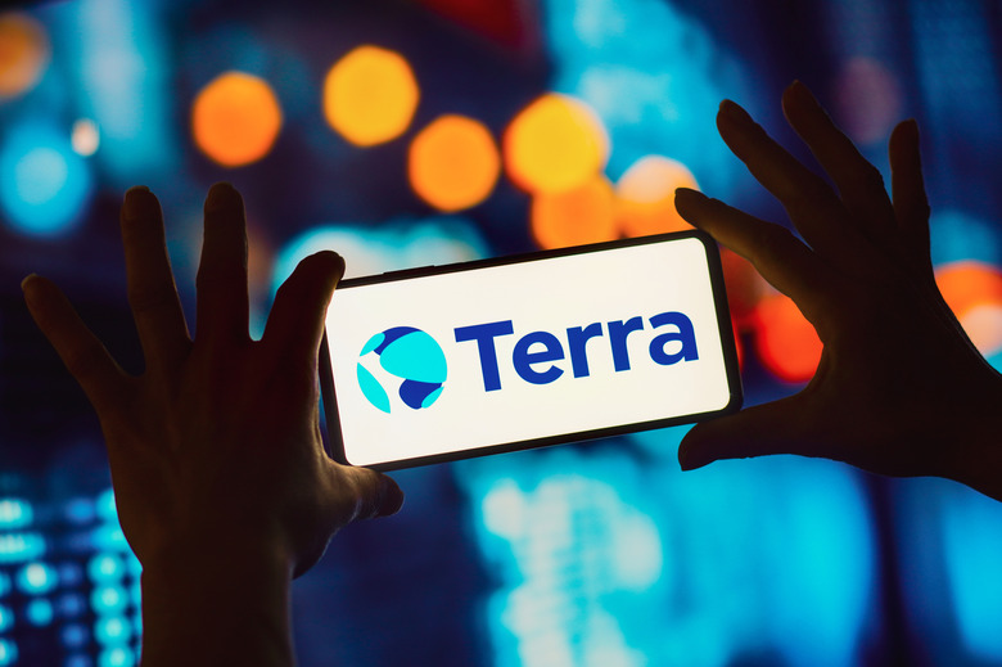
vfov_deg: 18.2
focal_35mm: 75
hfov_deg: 27.0
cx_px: 501
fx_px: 2086
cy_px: 334
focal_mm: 50
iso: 160
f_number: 2.8
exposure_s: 1/50
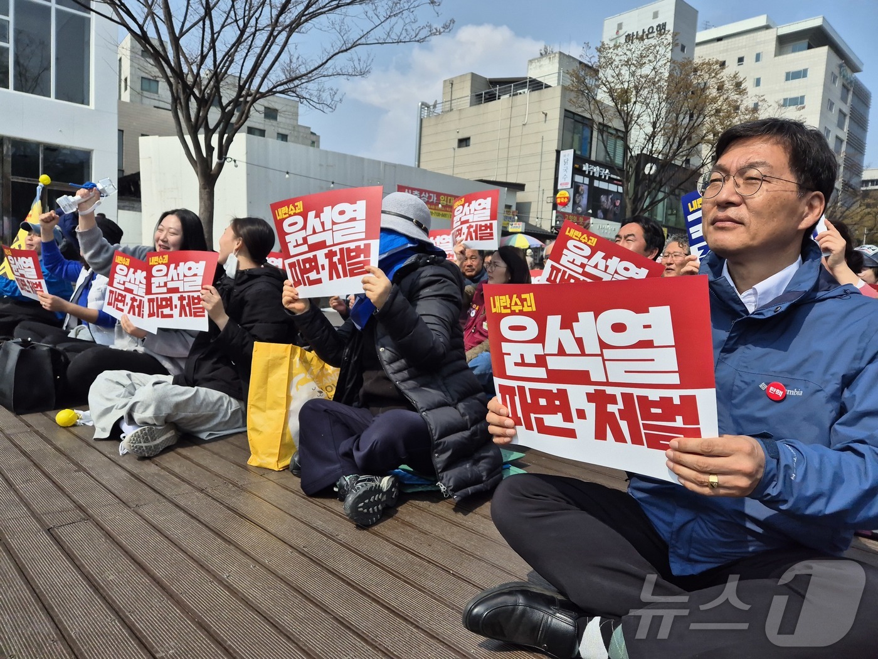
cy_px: 330
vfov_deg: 58.9
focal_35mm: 23
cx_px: 439
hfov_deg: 73.9
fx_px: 583
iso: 25
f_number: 1.8
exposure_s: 1/2544
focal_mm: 5.4
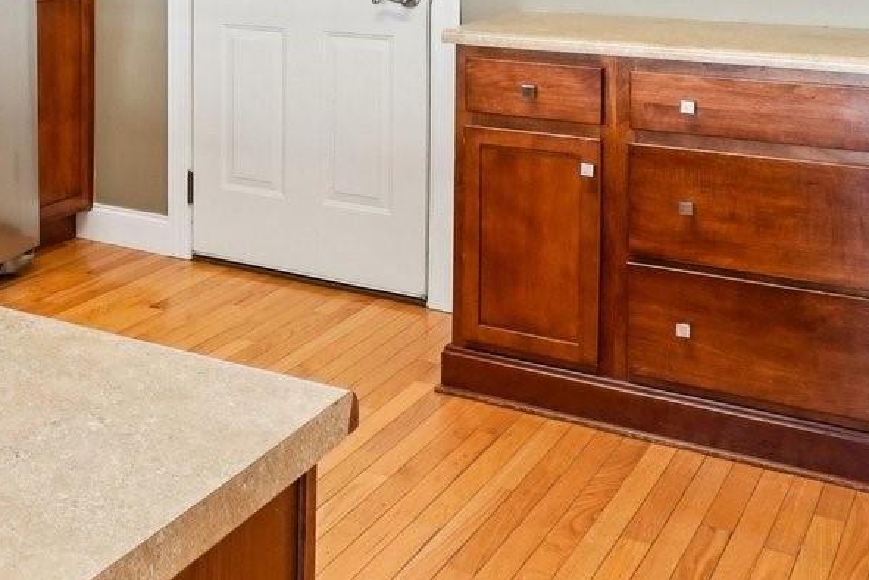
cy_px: -98
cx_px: -40
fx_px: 1255
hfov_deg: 34.1
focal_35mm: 52
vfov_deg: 23.9
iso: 400
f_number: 8
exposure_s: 1/6
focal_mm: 10
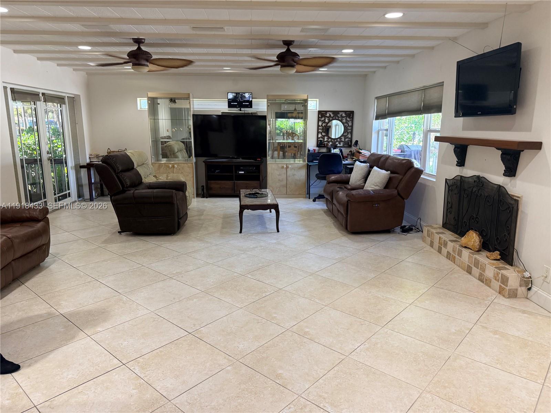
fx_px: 382
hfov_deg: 71.6
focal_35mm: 24
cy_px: 206
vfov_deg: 56.8
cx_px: 276
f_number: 1.78
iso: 200
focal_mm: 6.76
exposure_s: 1/60
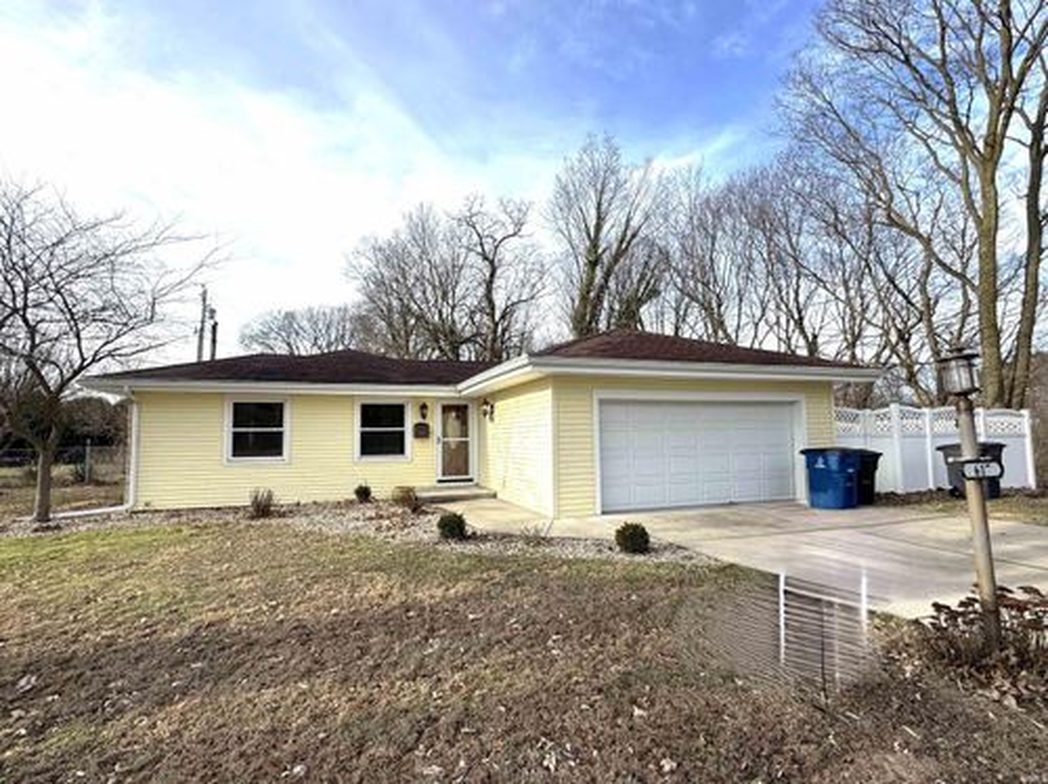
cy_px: 392
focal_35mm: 14
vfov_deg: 85.6
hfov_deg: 102.1
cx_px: 524
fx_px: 423
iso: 50
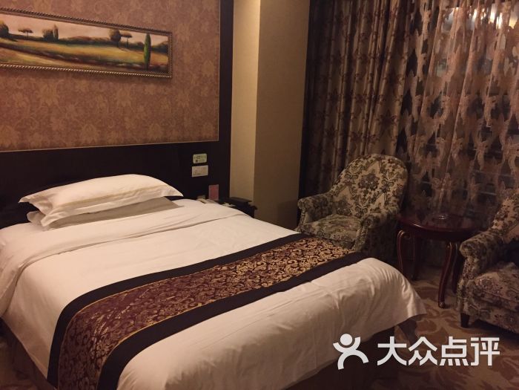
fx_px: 435
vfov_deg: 48.2
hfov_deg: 61.7
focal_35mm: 29
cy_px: 195
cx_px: 260
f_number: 2.2
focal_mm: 4.15
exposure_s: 1/17
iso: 250
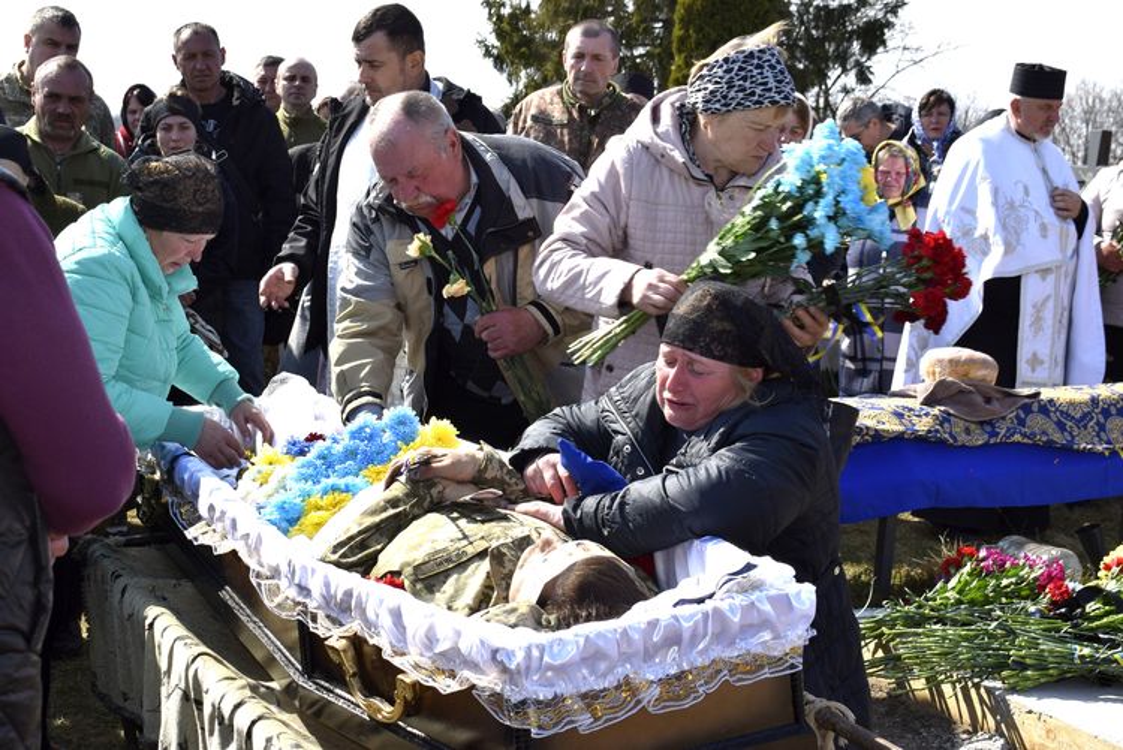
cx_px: 562
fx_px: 1685
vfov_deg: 25.1
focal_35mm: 54
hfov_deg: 36.9
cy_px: 375
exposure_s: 1/200
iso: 100
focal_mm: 36
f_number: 10
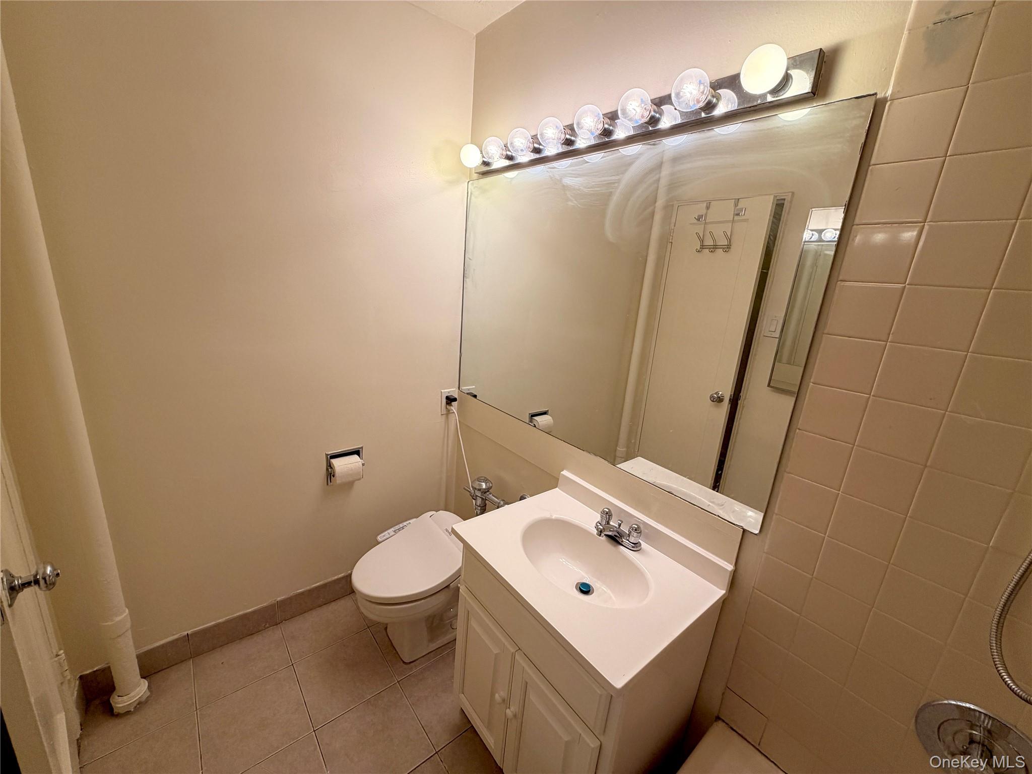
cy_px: 387
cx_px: 516
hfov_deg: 102.1
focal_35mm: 14
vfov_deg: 85.7
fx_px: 417
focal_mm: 2.22
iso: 64
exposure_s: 1/120
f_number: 2.2
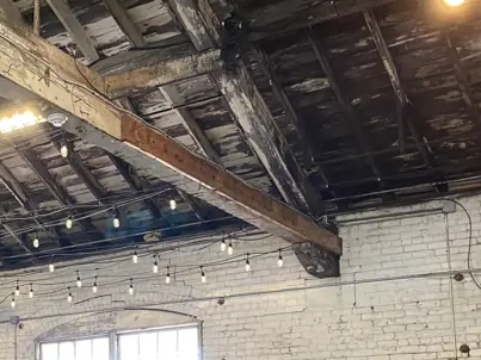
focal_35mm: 65
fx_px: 903
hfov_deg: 28.0
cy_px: 314
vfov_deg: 22.1
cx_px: -5
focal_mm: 4.25
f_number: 1.8
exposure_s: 1/60
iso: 400
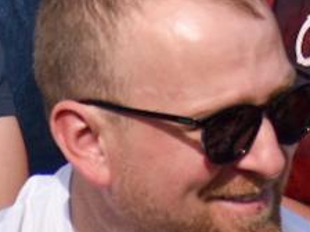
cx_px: 234
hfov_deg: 0.7
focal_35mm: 2684
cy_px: -328
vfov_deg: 0.6
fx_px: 24036
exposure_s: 1/800
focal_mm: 260
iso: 100
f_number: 6
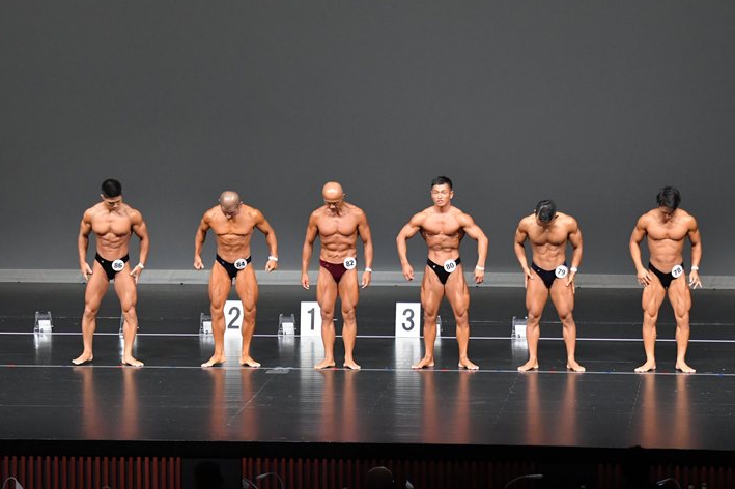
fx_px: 3347
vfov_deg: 8.4
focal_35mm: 164
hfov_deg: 12.5
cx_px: 362
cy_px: 260
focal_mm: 100
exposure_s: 1/400
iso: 5000
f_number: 5.6
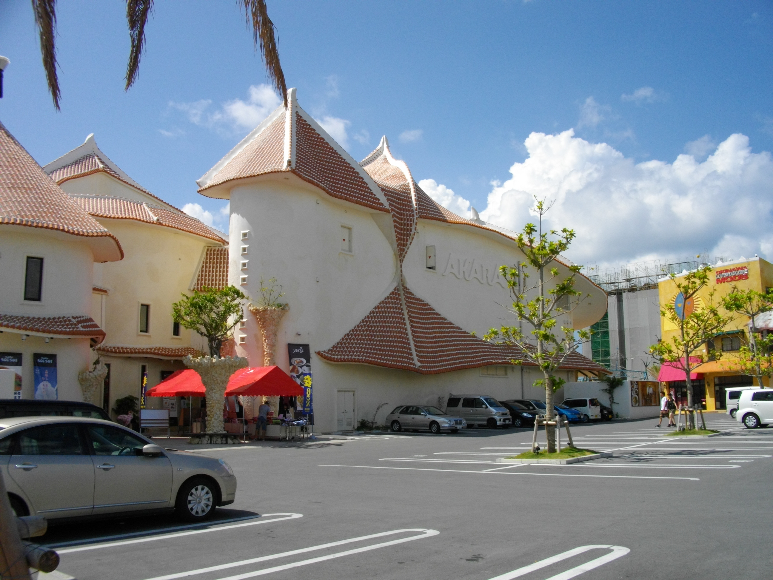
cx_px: 386
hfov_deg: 56.8
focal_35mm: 32
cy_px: 290
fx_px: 715
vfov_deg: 44.2
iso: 100
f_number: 5.5
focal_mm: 5.7
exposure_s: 1/640
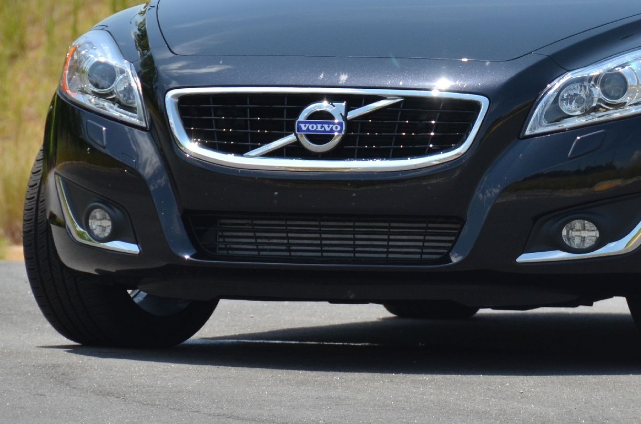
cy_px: 59
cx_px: 531
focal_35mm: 523
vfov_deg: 2.6
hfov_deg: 3.9
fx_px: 9292
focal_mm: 170
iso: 400
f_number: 6.3
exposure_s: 1/1600
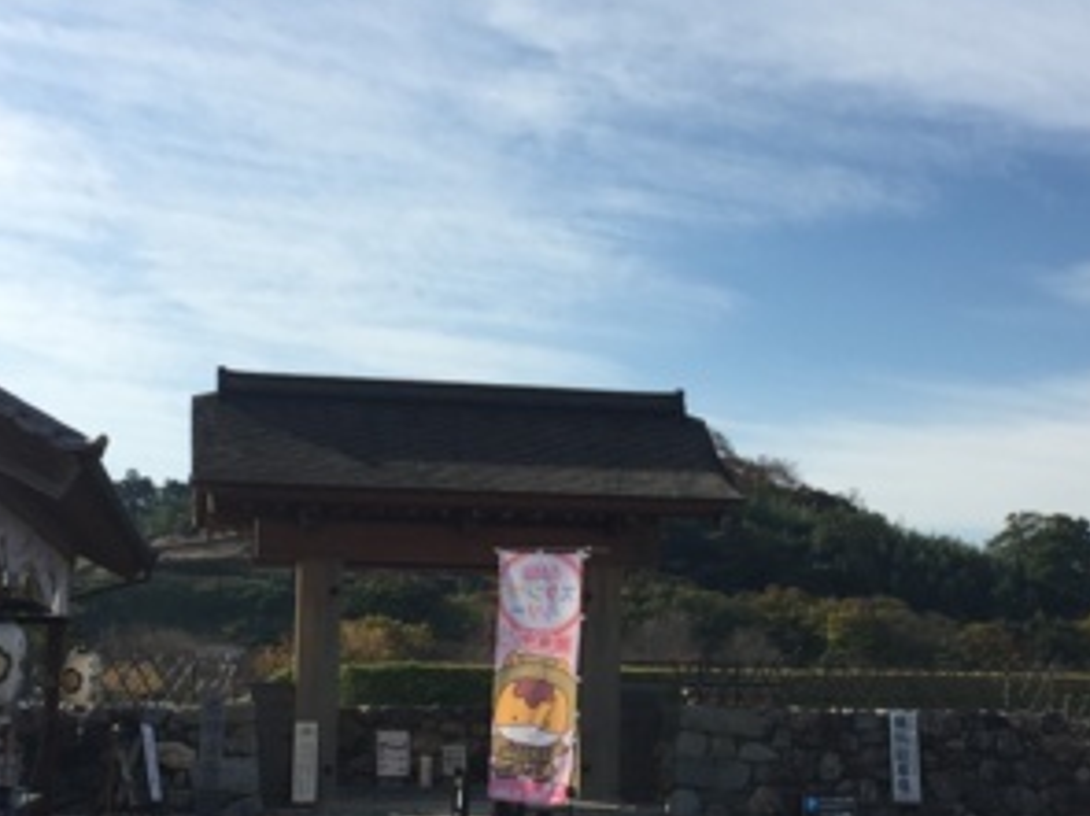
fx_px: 1857
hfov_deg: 32.5
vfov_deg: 24.8
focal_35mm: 59
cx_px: 695
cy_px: 425
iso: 32
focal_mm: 4.15
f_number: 2.2
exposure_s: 1/1799
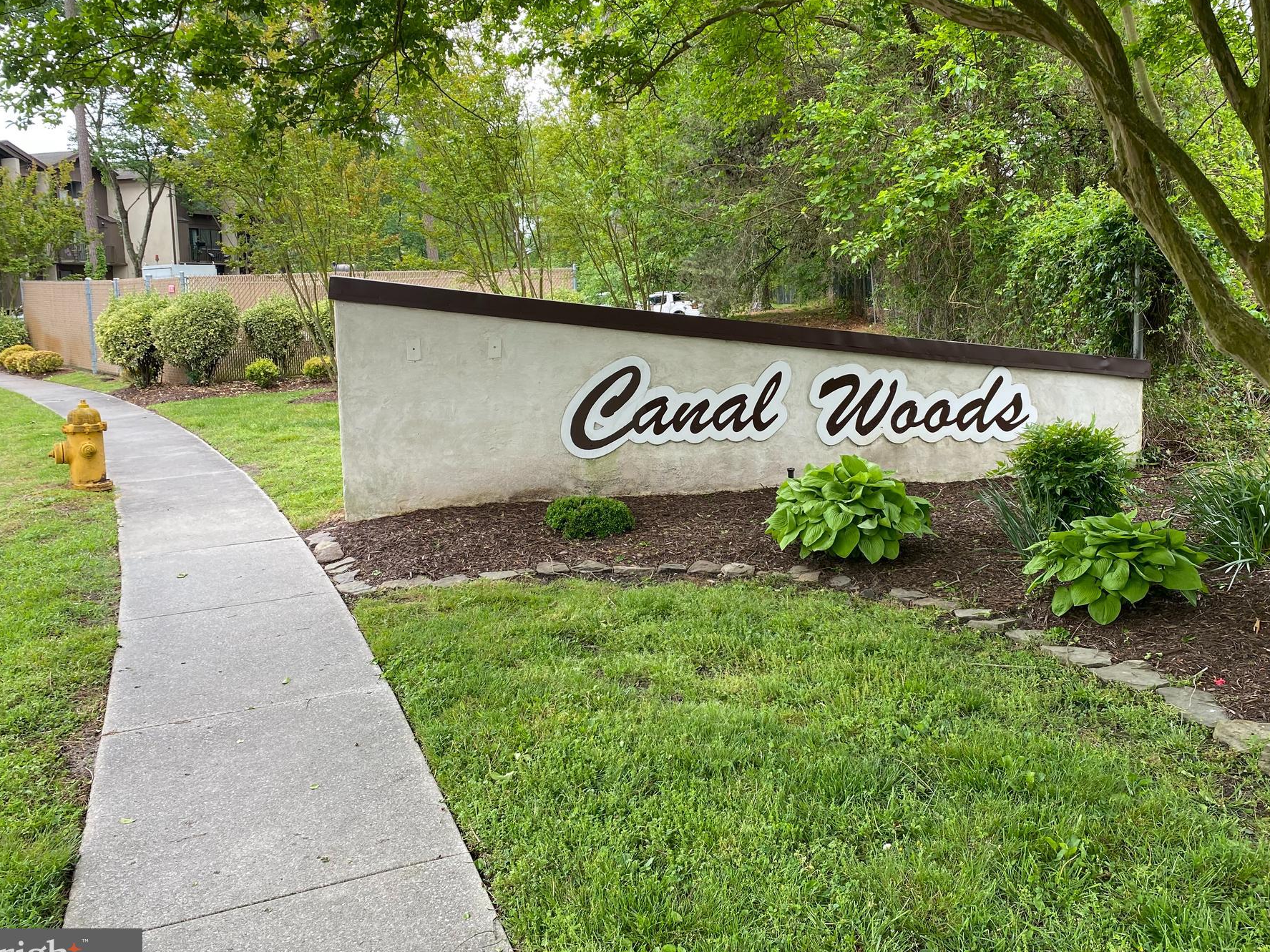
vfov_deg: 46.7
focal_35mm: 30
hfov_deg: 59.9
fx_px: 1101
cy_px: 438
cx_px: 696
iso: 32
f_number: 1.8
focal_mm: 4.25
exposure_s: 1/122
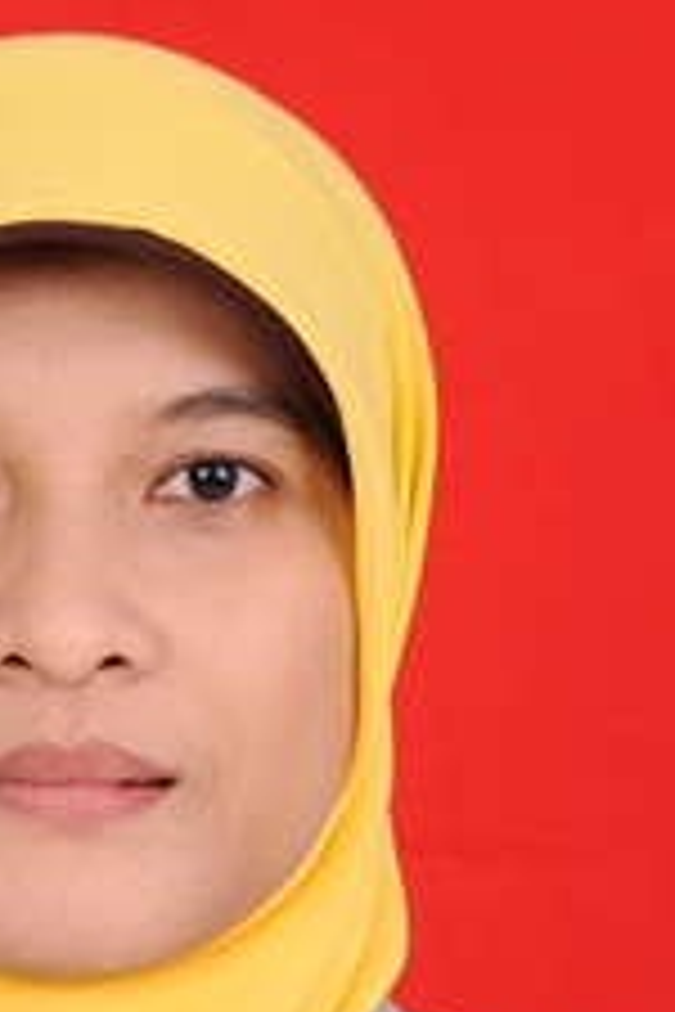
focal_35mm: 179
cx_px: 88
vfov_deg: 11.3
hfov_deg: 7.7
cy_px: 1138
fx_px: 5034
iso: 200
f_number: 10
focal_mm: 42
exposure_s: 1/80
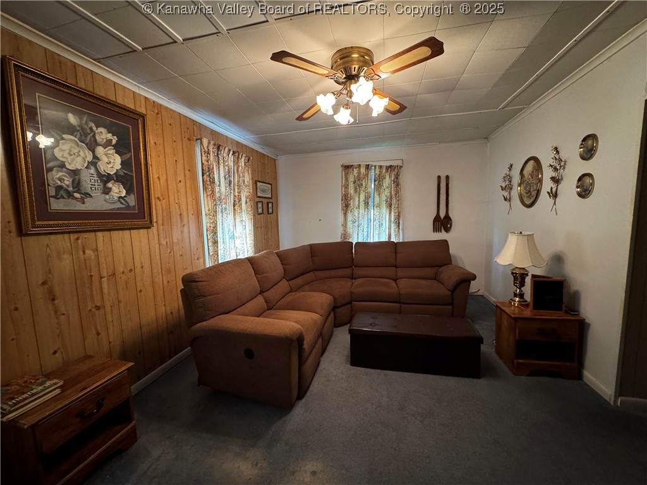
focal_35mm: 14
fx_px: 262
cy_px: 242
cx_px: 324
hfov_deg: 102.1
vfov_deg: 85.7
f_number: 2.2
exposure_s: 1/40
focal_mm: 2.22
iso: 1000
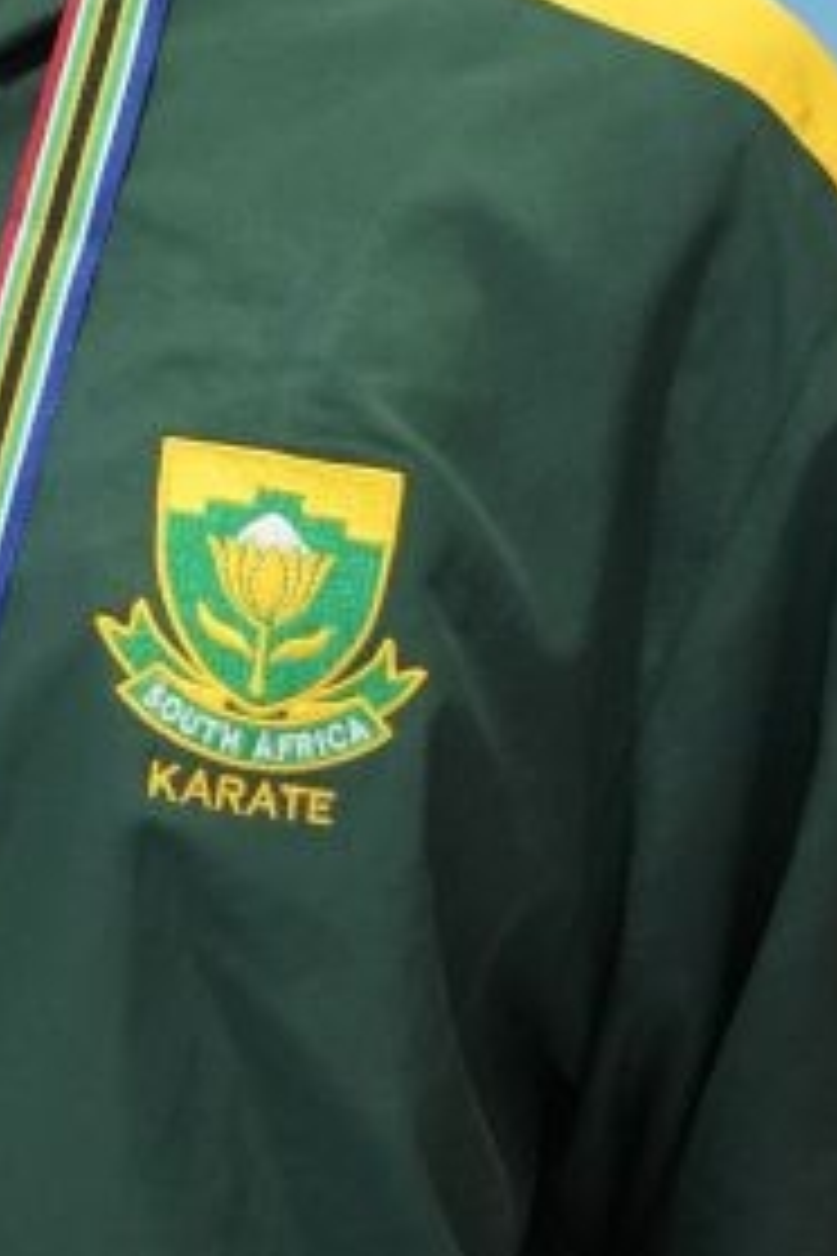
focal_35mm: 822
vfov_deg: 2.5
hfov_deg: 1.7
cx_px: -76
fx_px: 28665
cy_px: 315
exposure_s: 1/250
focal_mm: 191
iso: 4000
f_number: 2.8
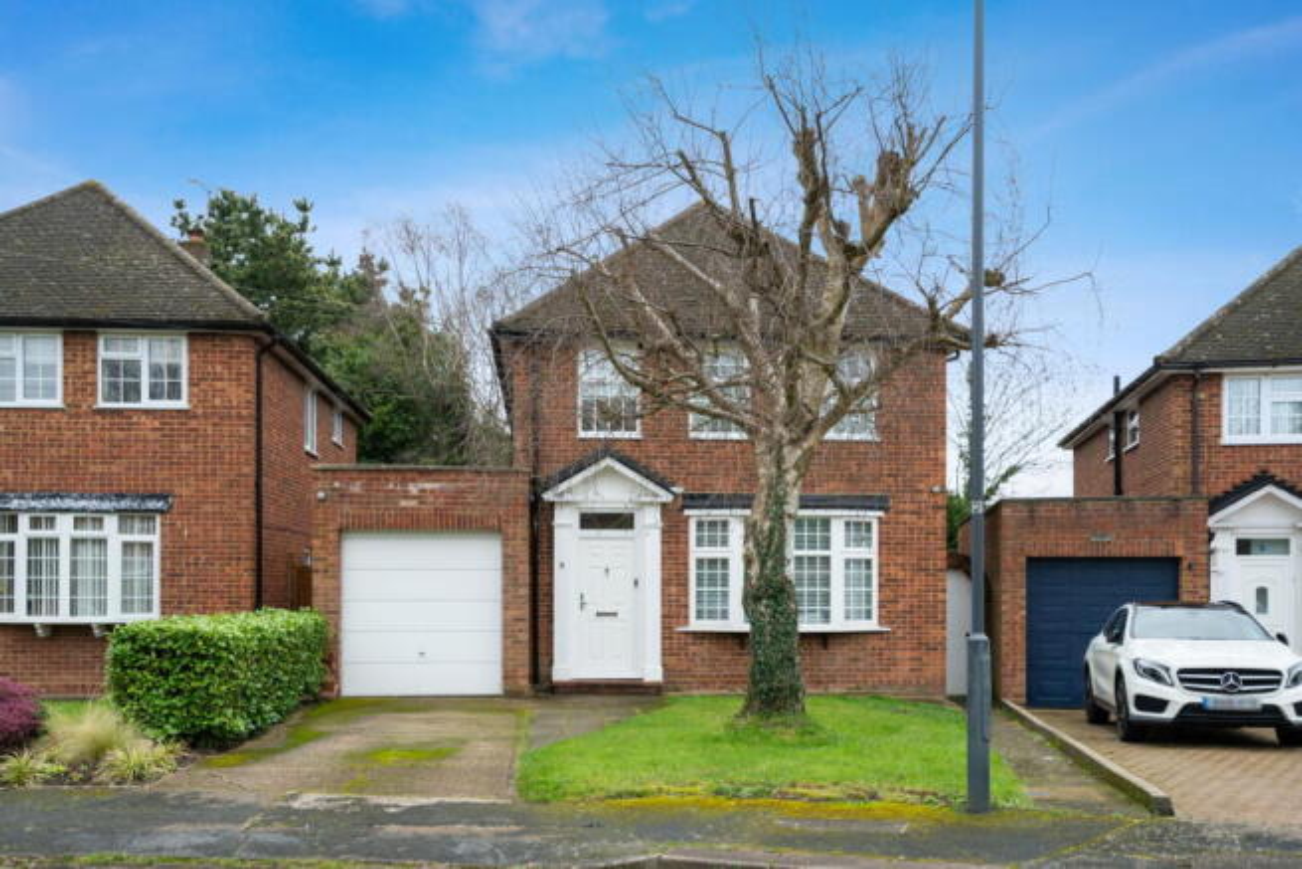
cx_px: 651
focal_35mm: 35
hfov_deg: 54.4
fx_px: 1266
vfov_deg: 37.9
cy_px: 434
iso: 640
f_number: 4
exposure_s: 1/640
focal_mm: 35
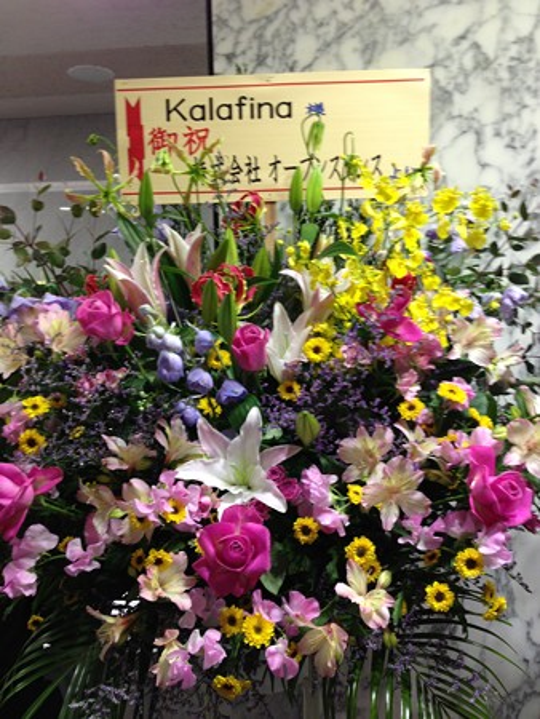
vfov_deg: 55.3
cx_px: 270
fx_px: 686
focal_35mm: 33
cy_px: 360
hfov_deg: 43.0
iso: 80
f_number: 2.4
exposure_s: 1/20
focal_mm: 4.13
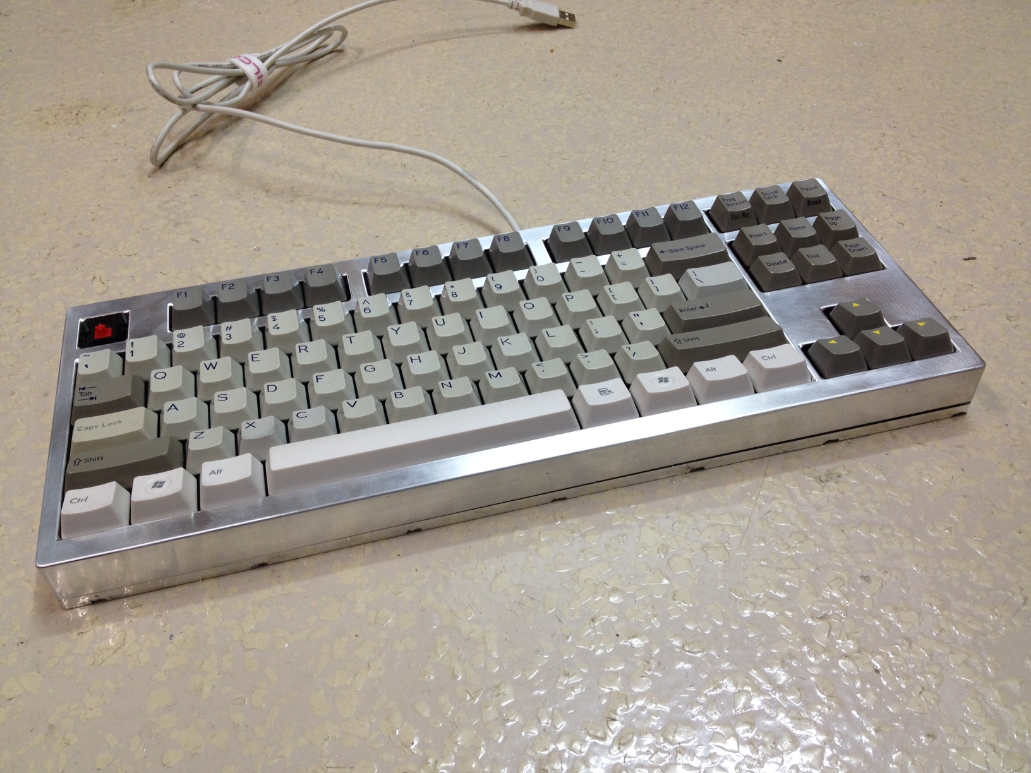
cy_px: 386
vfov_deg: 40.7
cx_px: 516
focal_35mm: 35
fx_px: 1042
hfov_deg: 52.6
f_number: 2.4
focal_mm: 4.28
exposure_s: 1/20
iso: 100
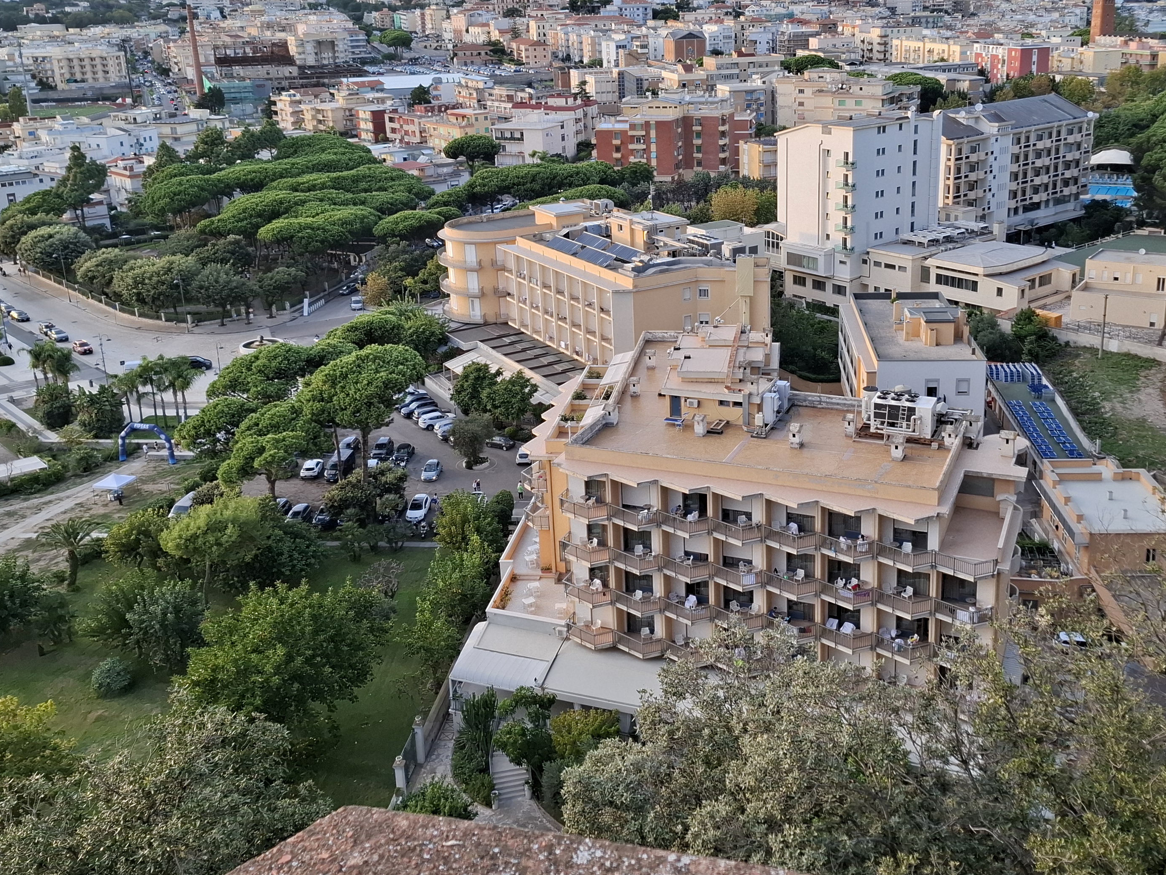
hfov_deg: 53.8
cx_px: 669
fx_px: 1145
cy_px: 350
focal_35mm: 34
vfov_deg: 41.6
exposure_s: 1/280
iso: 50
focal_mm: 5.54
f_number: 1.8
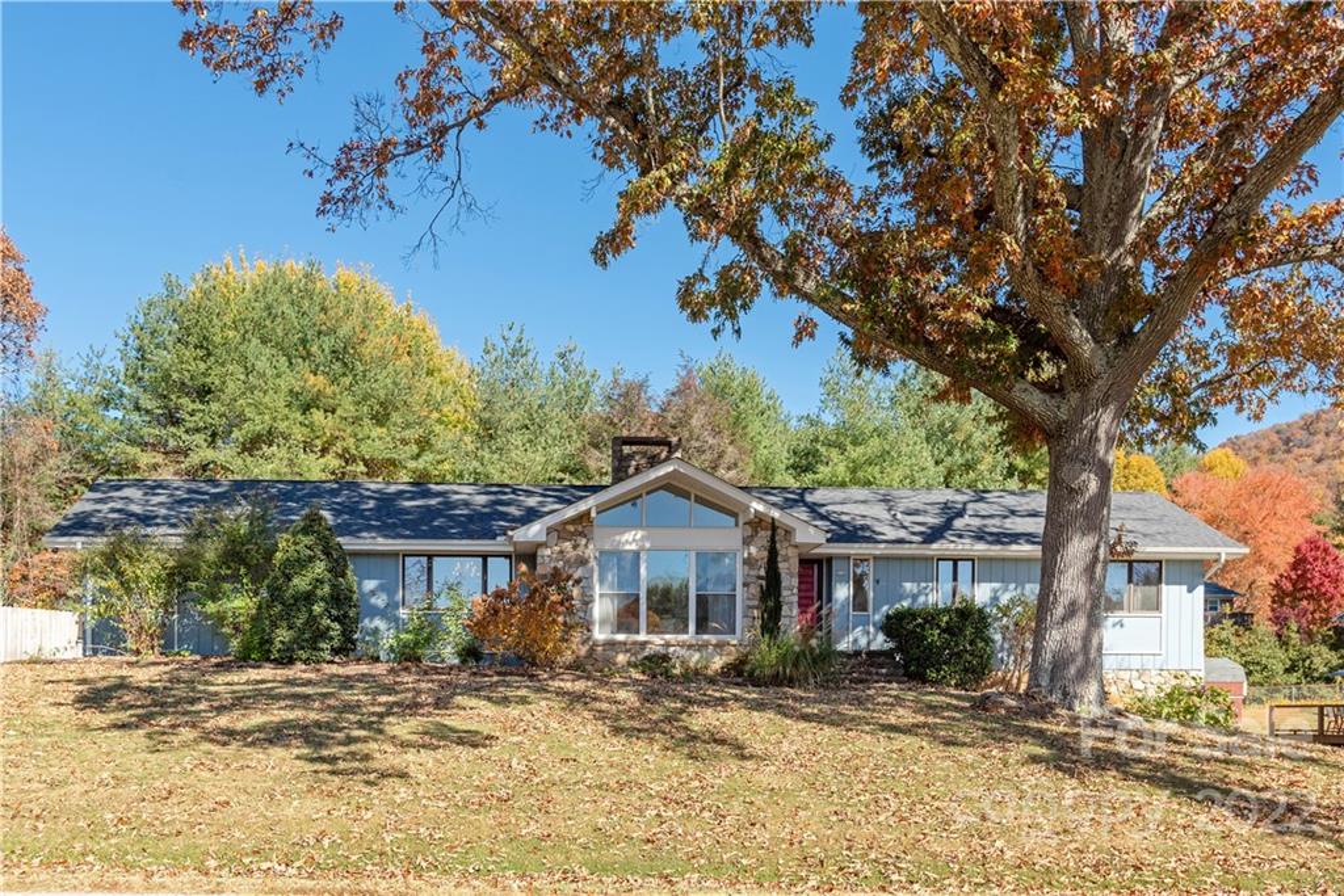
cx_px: 672
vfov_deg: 43.6
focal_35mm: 30
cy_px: 448
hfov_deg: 61.9
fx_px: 1120
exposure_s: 1/1000
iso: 320
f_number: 7.1
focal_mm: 30
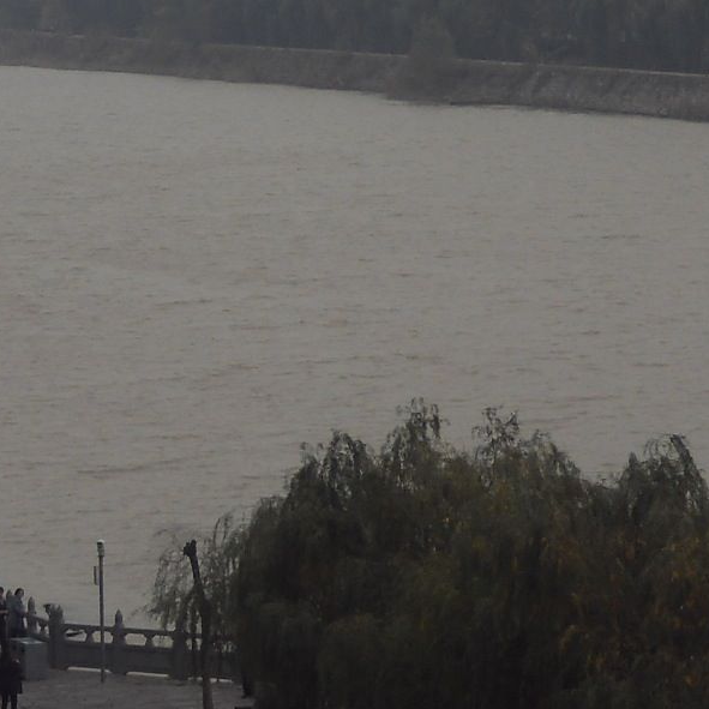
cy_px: -96
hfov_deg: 7.1
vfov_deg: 7.1
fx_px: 5677
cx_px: 433
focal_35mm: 245
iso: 80
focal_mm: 13.7
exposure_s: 1/500
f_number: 4.2
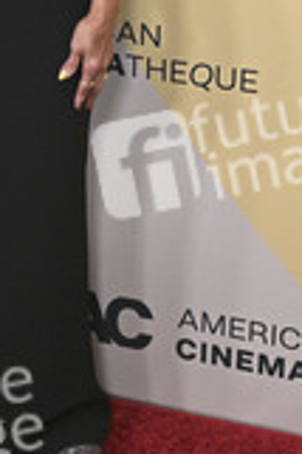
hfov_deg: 12.4
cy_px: 11
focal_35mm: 109
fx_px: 1374
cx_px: -20
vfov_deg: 18.3
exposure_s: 1/320
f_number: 5.6
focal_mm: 44
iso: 2000
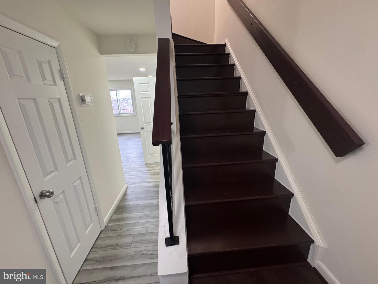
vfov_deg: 85.7
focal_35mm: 14
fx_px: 153
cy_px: 142
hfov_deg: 102.1
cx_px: 189
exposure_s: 1/60
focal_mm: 2.22
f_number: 2.2
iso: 250
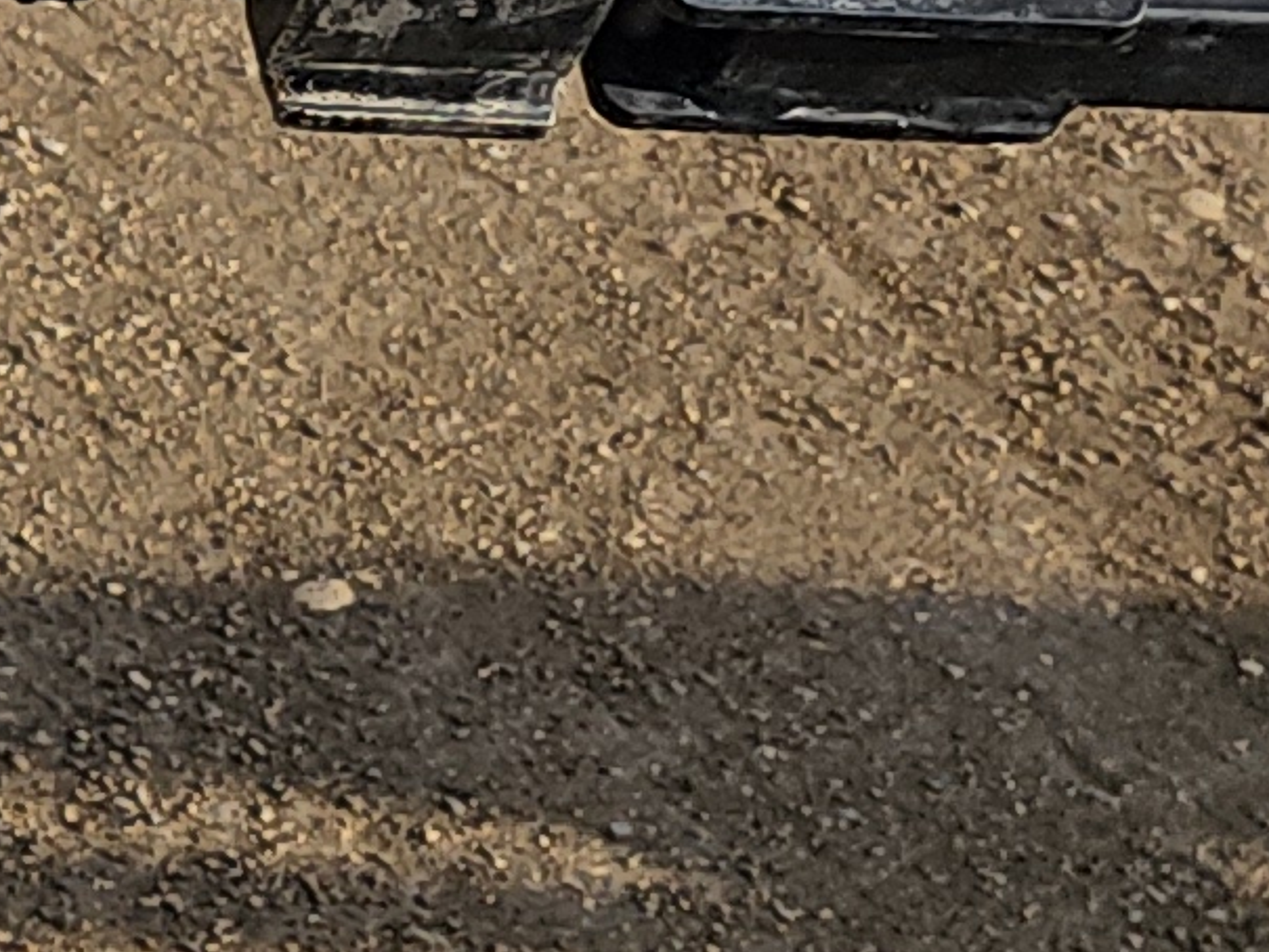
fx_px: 5573
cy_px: -1124
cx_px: -2114
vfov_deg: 9.0
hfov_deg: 10.5
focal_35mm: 152
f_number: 1.7
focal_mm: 6.3
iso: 10
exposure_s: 1/418
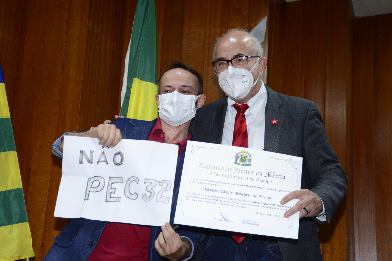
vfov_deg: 21.9
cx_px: 196
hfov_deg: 32.4
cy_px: 130
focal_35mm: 62
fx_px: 675
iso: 2500
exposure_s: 1/125
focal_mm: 62
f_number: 5
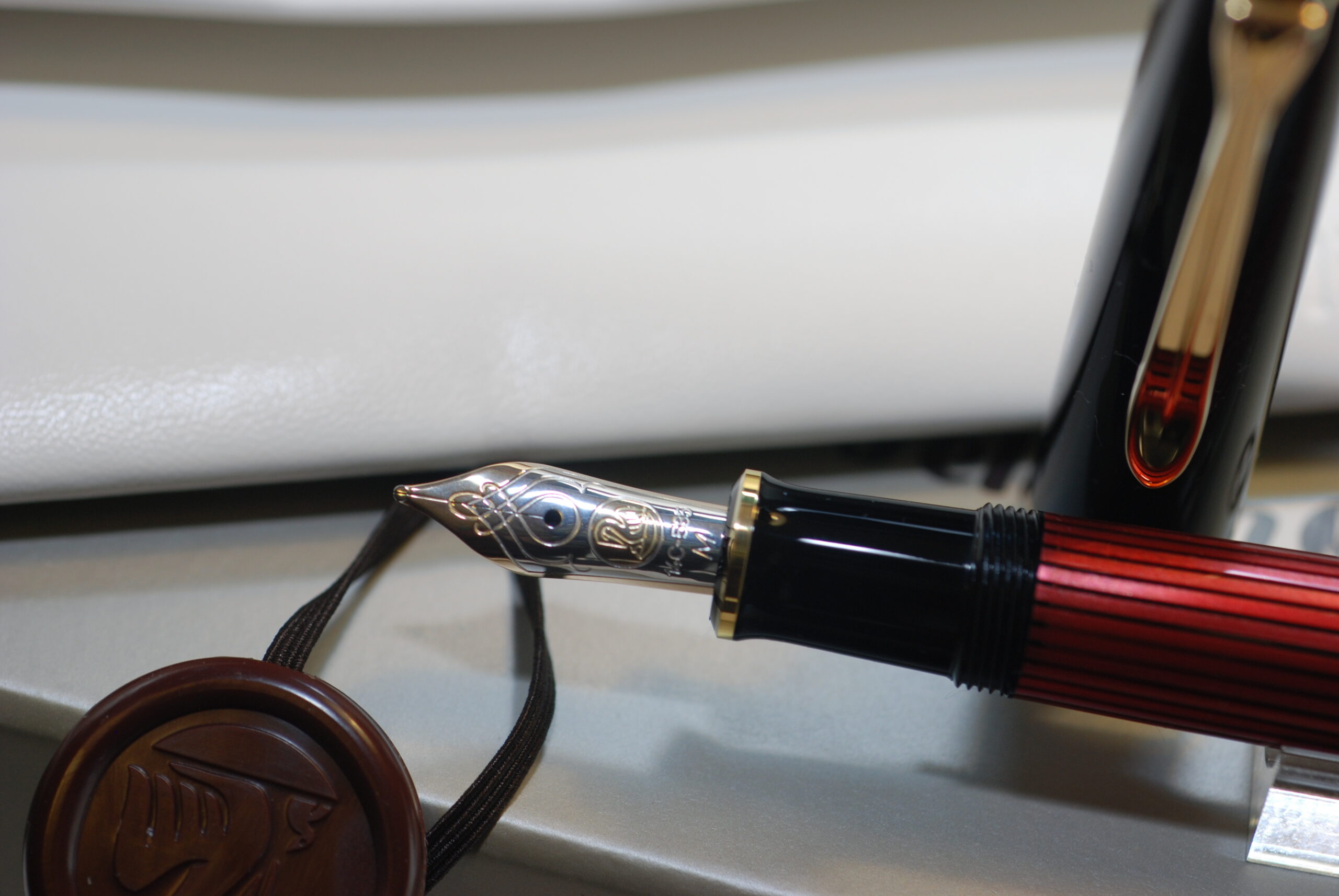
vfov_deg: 15.2
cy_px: 448
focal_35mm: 90
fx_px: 3352
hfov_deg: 22.6
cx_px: 670
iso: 200
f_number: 5
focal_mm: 60
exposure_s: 1/60
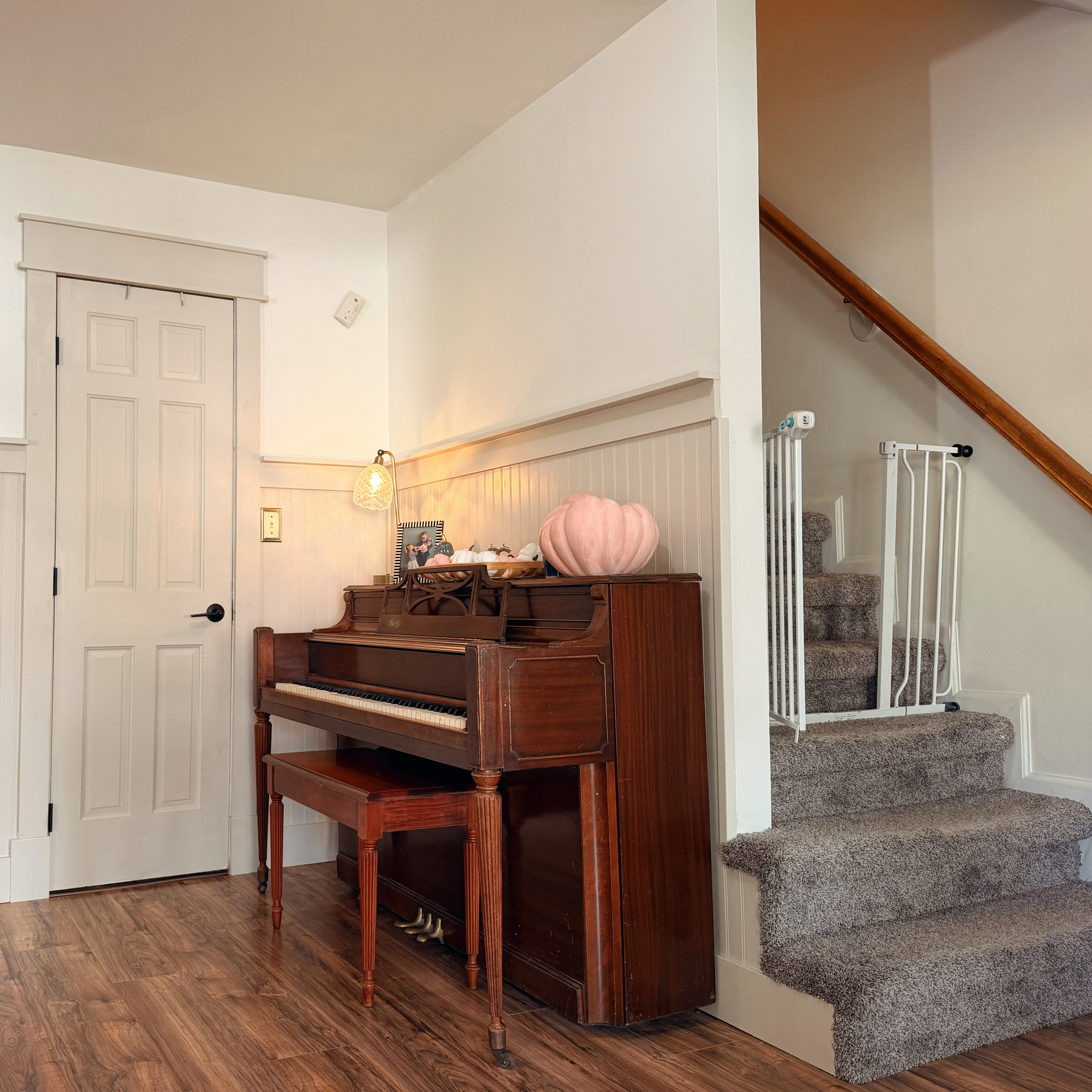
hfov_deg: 54.6
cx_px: 375
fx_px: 1035
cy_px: 548
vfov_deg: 55.6
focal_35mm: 29
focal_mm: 6.76
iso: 125
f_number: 1.78
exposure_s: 1/60
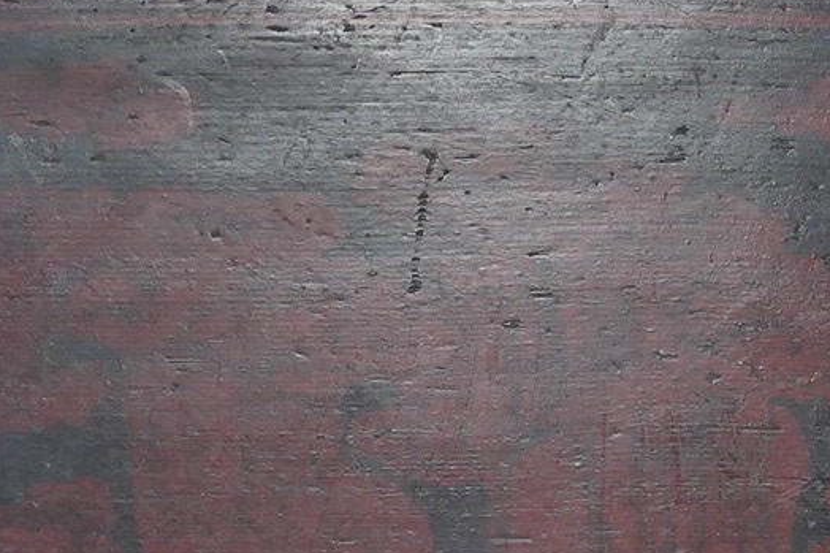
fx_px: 3895
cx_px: 846
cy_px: 715
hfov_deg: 12.0
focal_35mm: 169
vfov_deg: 8.0
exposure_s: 1/125
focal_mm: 30
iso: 1250
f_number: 3.5
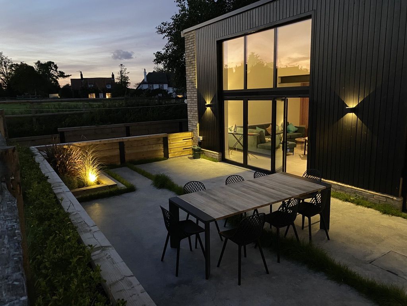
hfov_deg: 67.3
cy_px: 153
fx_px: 306
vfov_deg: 53.1
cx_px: 204
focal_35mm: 26
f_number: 1.8
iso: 800
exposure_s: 1/25
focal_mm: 4.25
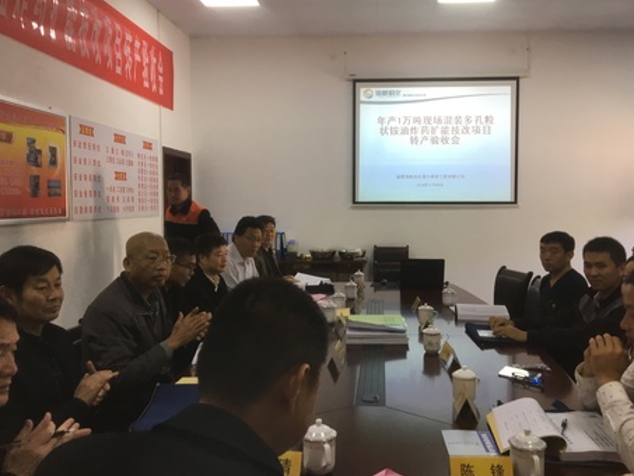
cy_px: 220
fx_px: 586
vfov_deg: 44.1
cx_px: 348
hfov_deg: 56.7
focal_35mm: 32
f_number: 2.2
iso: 32
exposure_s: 1/33
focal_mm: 4.15
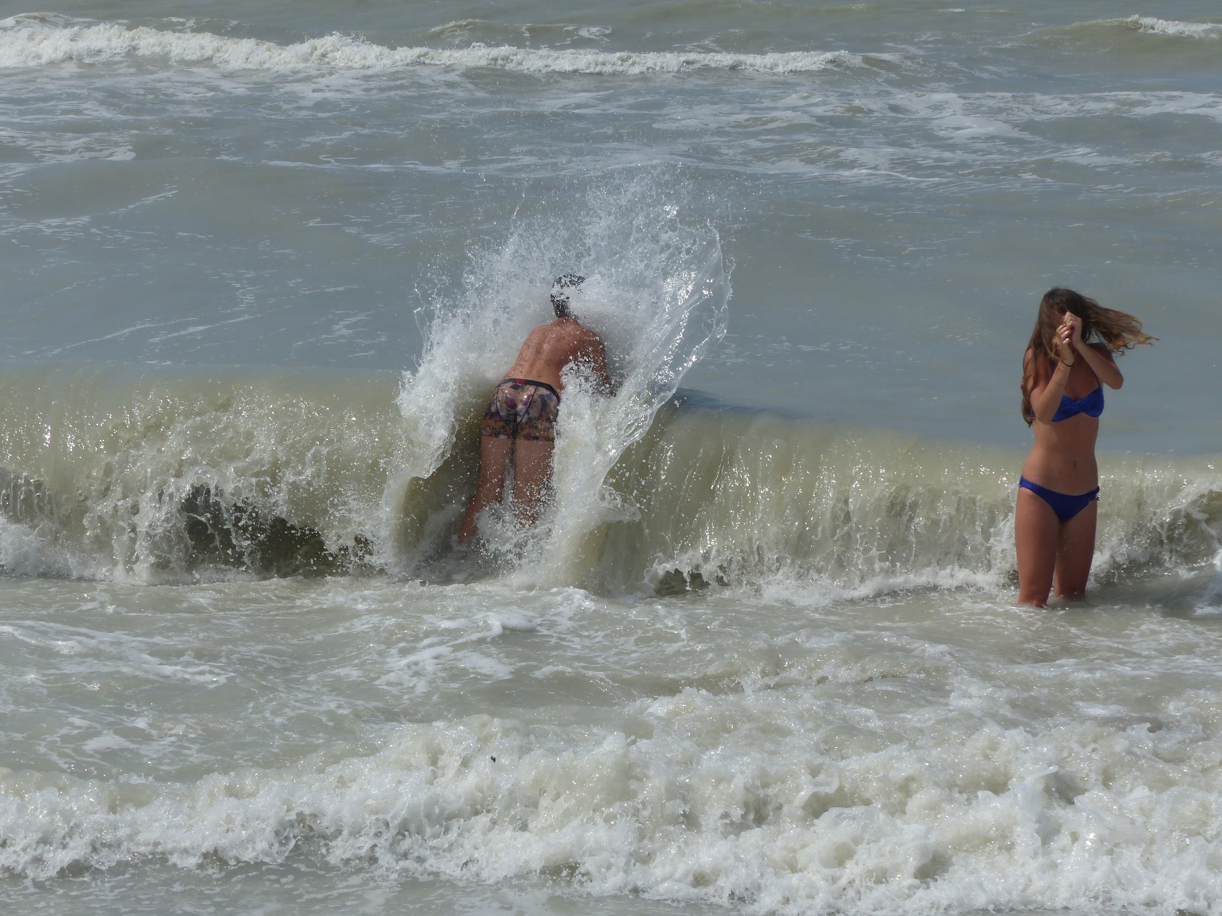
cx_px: 611
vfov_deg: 16.6
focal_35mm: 89
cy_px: 458
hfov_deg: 22.0
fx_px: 3142
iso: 100
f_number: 5.6
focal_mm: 16
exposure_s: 1/1300
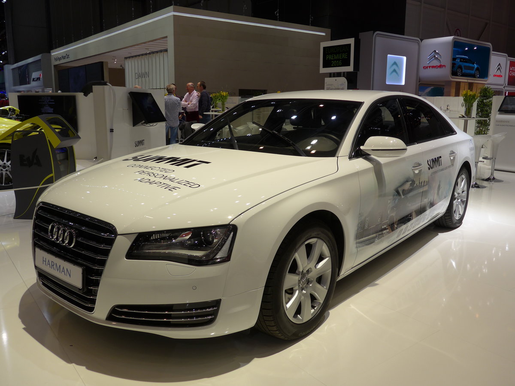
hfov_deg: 61.7
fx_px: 431
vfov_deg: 48.2
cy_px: 193
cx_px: 258
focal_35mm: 29
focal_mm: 6
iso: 80
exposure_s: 1/250
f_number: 2.8
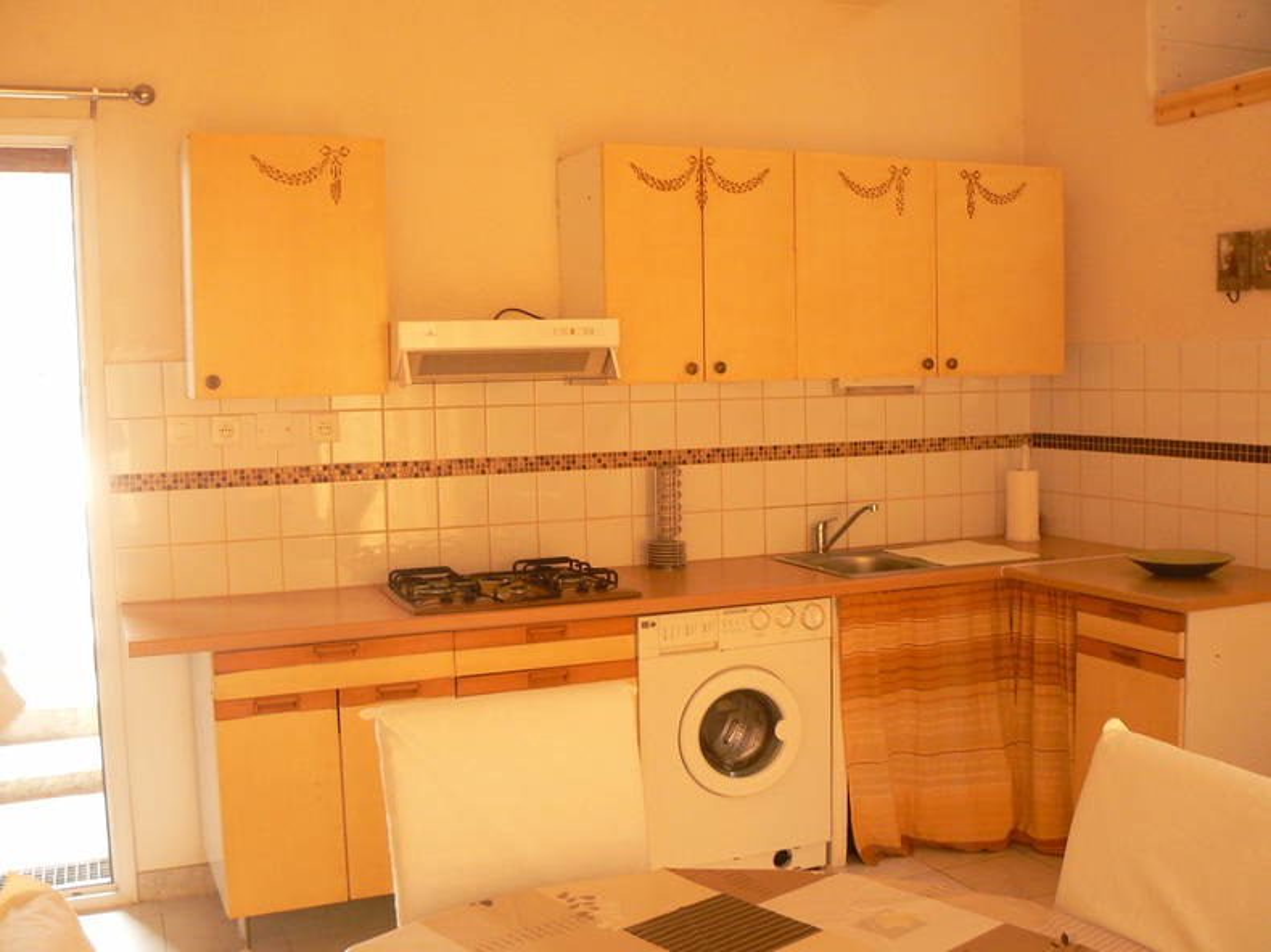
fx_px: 1321
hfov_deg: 51.4
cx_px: 636
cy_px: 476
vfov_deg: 39.6
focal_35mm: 36
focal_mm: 6
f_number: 2.8
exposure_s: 1/15
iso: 200
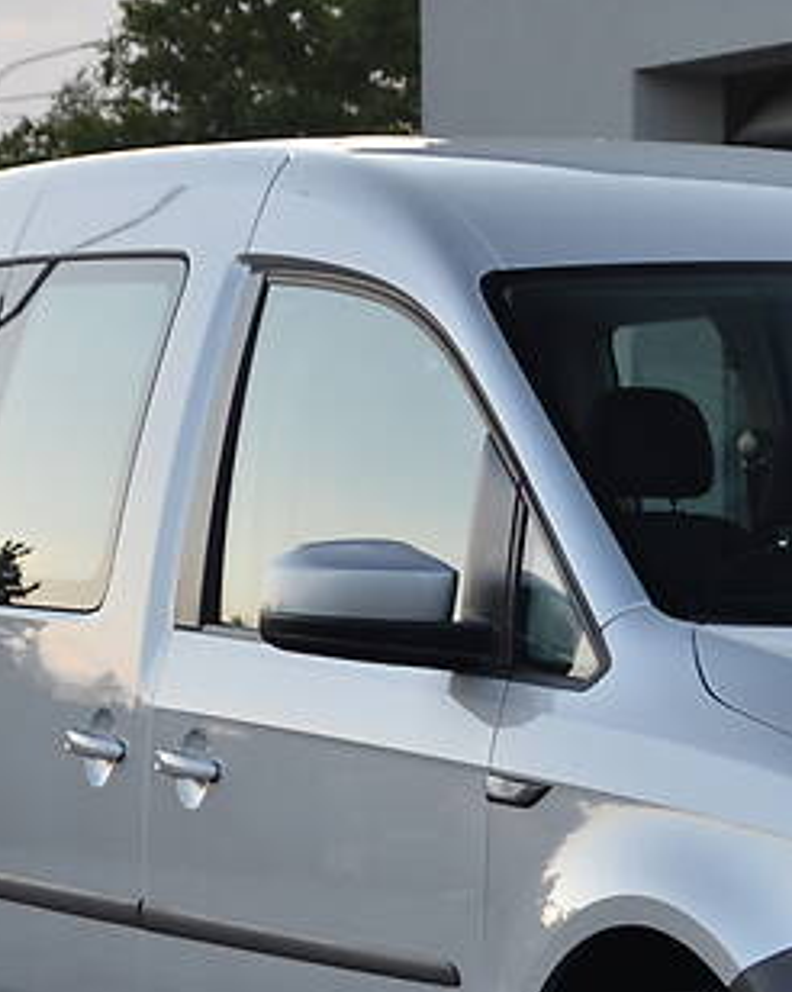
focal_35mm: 190
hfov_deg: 8.1
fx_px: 5573
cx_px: 850
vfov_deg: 10.1
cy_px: 763
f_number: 5.6
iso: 320
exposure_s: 1/125
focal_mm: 52
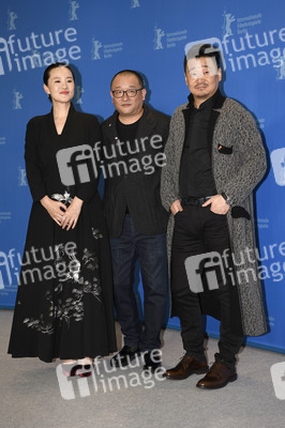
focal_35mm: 60
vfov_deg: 33.4
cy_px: 214
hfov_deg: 22.6
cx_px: 142
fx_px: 714
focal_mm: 60
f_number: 3.5
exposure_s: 1/400
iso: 800
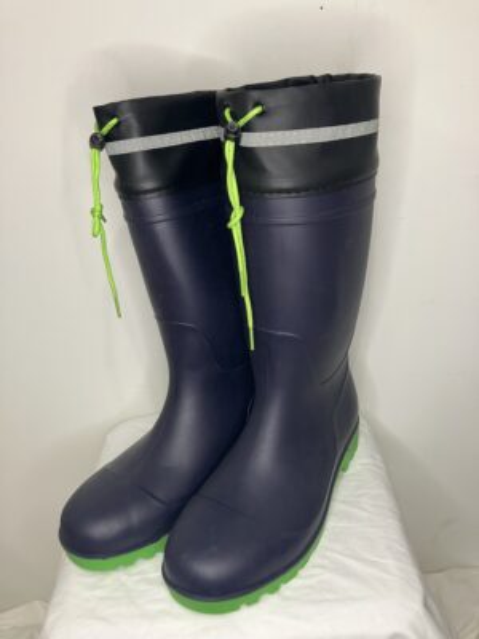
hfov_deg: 49.7
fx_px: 517
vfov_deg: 63.4
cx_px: 240
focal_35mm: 28
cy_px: 320
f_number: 1.8
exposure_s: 1/50
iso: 80
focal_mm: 3.99
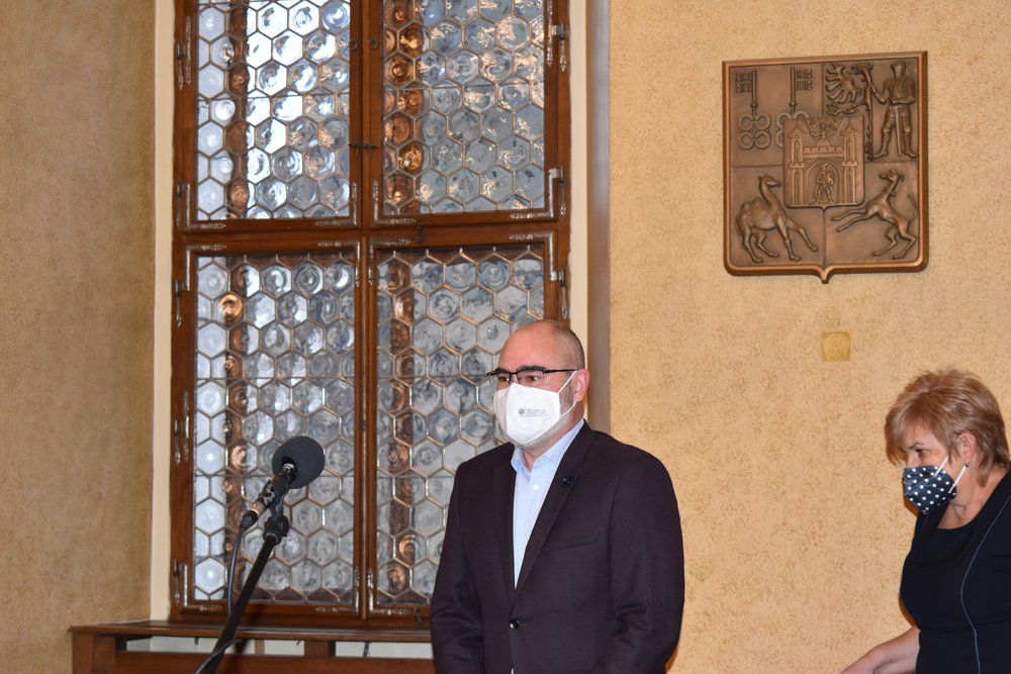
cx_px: 506
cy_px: 337
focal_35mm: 78
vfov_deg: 17.5
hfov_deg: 26.0
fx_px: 2191
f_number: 5.6
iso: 800
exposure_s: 1/60
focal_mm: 52
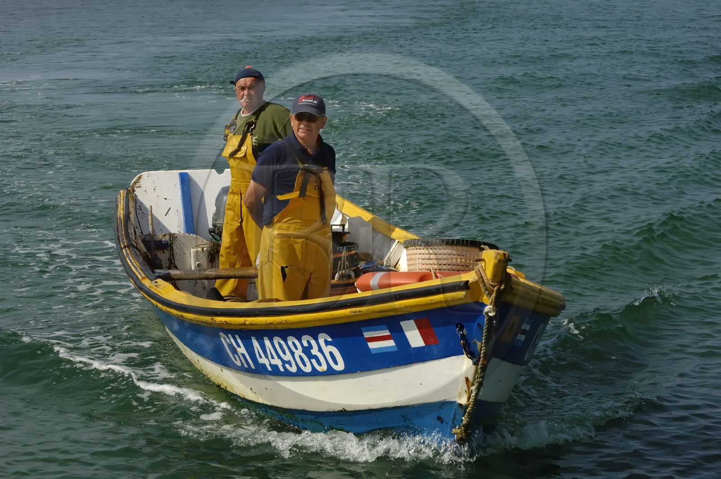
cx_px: 360
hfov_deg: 19.5
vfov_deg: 13.0
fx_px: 2100
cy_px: 240
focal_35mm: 105
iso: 100
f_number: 9
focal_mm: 70
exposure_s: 1/200
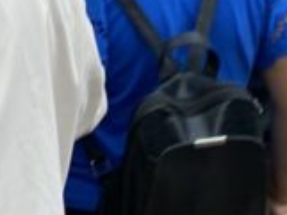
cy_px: -252
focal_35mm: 165
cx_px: -169
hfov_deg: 11.4
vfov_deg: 8.4
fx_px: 1369
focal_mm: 4.25
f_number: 1.8
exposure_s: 1/100
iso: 80
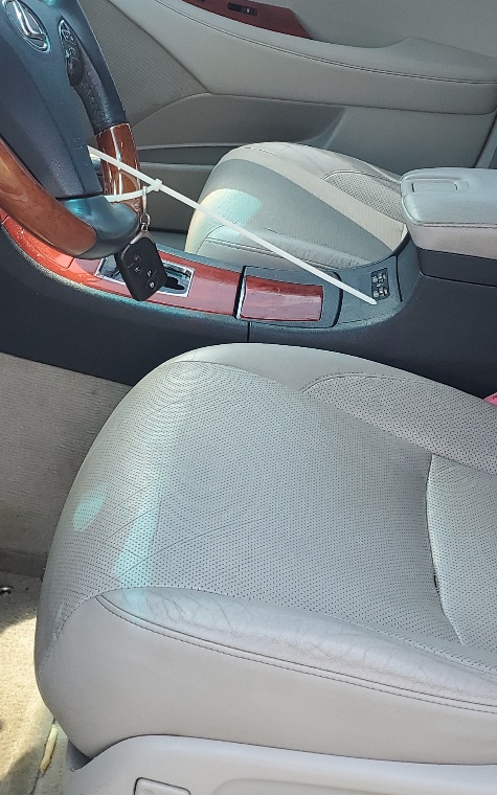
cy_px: 340
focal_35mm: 58
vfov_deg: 35.0
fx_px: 1257
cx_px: 293
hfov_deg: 22.3
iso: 50
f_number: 1.5
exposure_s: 1/345
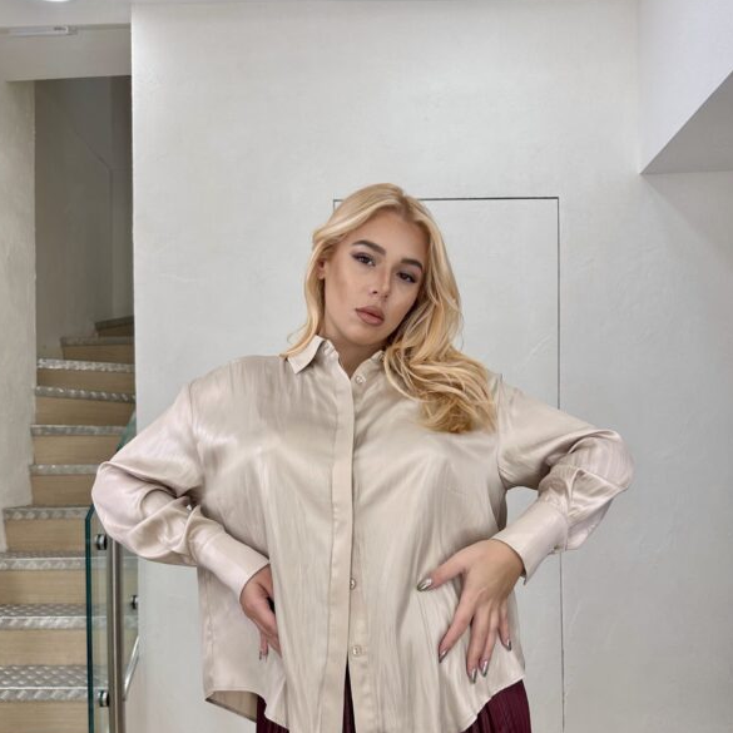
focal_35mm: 29
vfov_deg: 54.9
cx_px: 362
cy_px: 464
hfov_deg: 55.6
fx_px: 695
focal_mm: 6.86
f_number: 1.78
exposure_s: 1/377
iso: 80
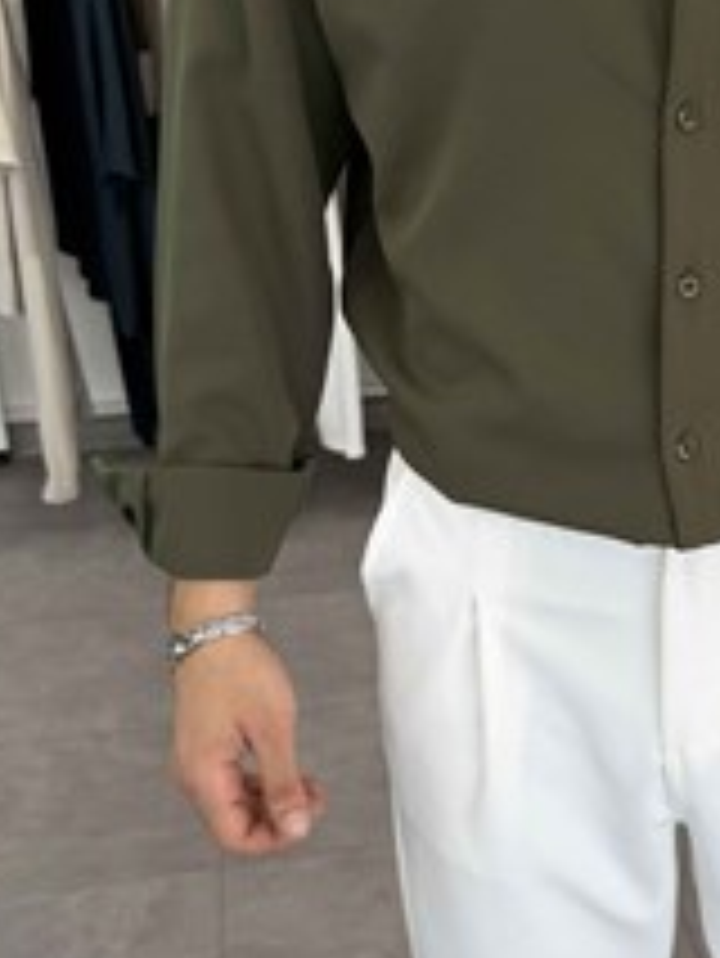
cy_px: 596
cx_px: 652
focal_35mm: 60
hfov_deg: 23.8
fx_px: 1662
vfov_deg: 32.0
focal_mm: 6.76
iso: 64
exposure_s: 1/297
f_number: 1.78
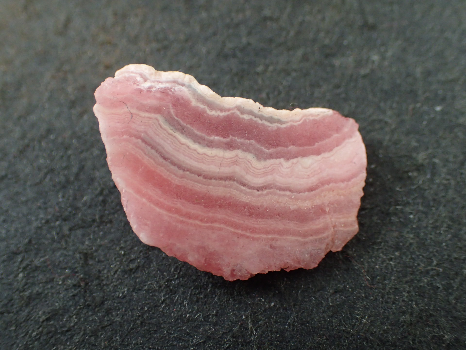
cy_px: 175
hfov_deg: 38.9
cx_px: 233
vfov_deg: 29.7
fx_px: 660
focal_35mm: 49
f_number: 3.2
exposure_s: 1/200
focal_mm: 8.99
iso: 500
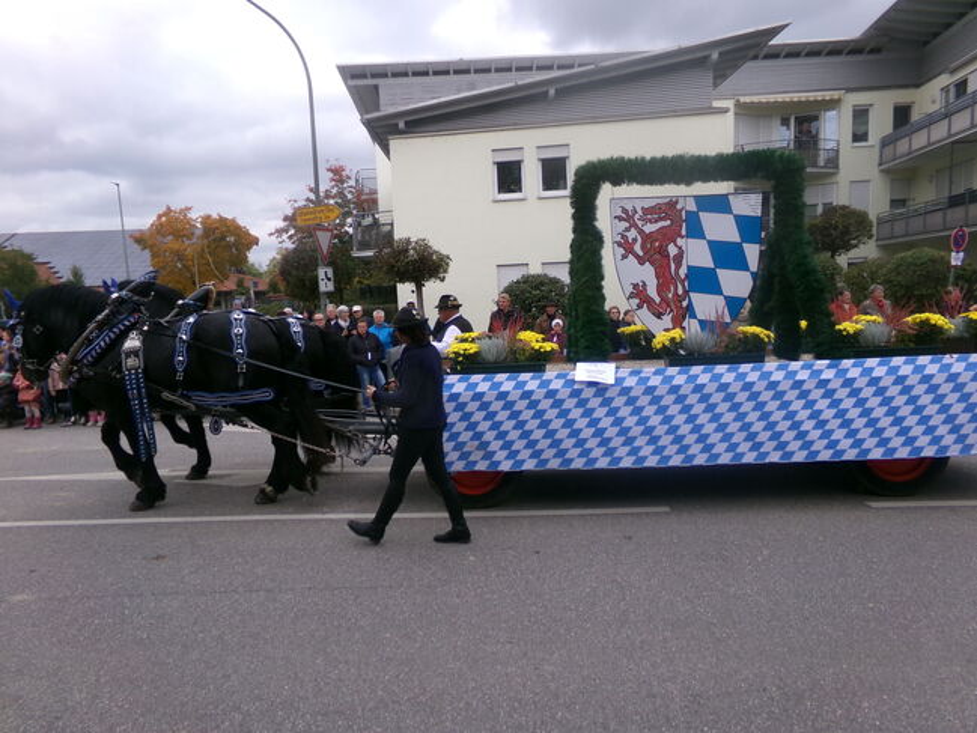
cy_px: 366
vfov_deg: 56.8
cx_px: 488
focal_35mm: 24
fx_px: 677
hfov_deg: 71.6
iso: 100
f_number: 3.7
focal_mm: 4.3
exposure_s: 1/400
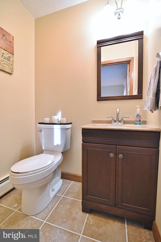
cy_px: 121
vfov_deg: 96.8
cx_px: 80
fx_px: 108
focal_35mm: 16
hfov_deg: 73.6
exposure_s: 1/125
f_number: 2.8
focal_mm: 16
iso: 1100
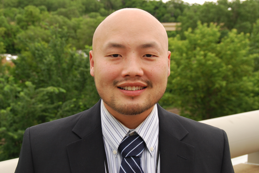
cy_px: 86
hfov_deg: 35.0
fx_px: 411
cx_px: 130
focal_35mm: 57
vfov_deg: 23.8
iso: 200
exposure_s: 1/80
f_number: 8
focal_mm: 38
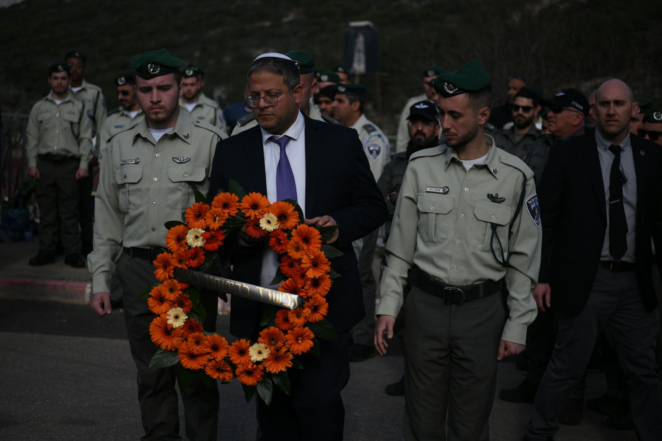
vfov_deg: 21.9
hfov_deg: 32.4
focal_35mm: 62
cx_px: 331
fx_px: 1140
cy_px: 220
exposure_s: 1/3200
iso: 125
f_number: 3.2
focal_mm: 62
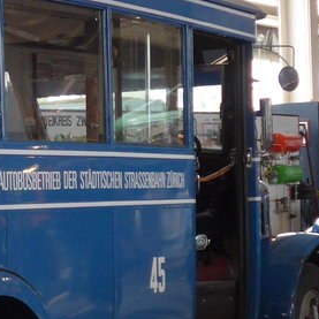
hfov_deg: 11.7
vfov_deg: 12.6
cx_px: -244
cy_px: 205
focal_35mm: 138
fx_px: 1439
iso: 400
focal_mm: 7.5
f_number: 2.4
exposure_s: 1/60
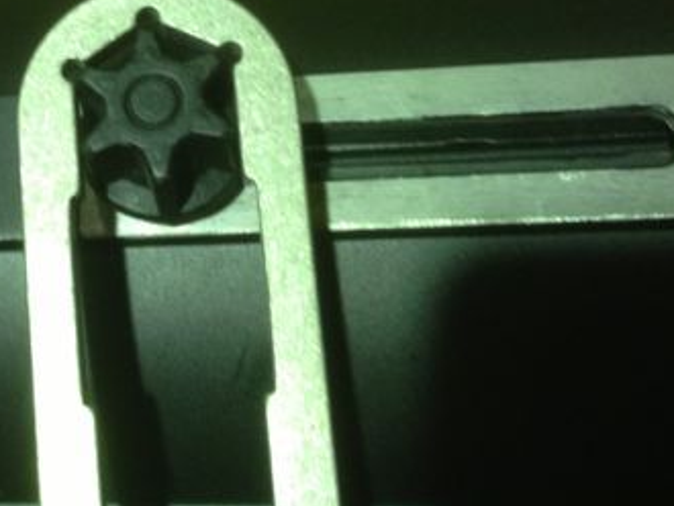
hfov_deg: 29.1
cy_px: 163
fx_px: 1247
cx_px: 76
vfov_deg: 22.8
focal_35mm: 64
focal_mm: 4.13
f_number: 2.4
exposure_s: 1/20
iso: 200
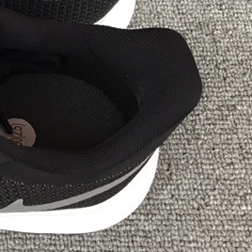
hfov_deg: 16.8
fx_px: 758
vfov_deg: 18.4
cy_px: -5
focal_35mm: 92
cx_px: -147
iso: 32
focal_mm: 3.3
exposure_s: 1/50
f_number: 2.4
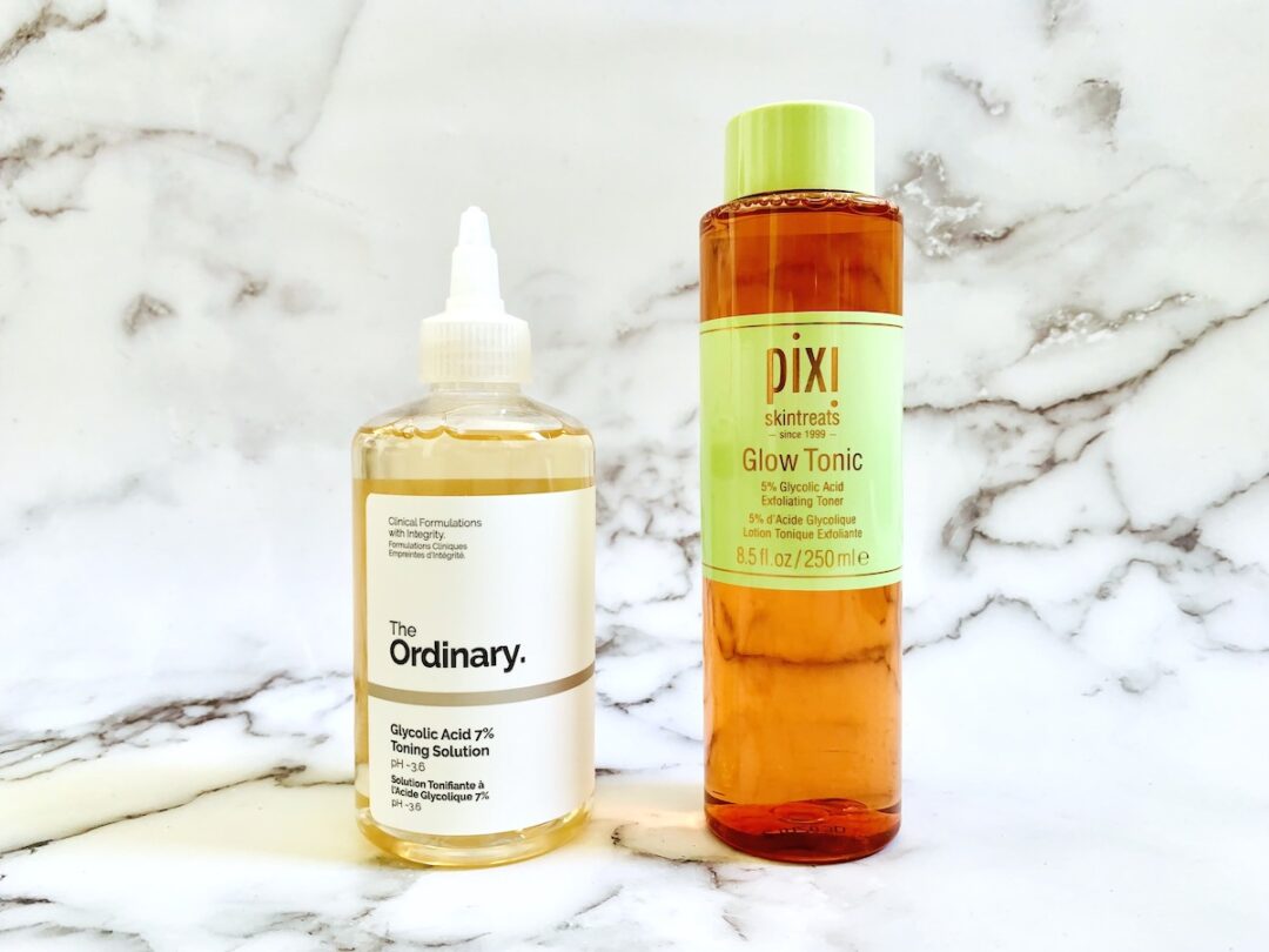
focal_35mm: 26
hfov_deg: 67.3
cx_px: 634
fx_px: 953
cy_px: 476
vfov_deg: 53.1
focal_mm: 4.25
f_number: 1.8
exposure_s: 1/15
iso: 25
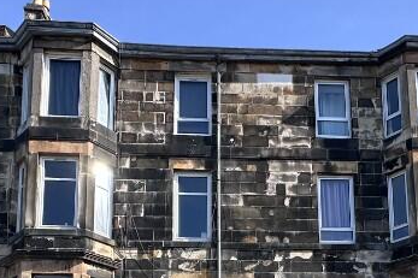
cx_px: 254
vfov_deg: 25.4
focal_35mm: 43
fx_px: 499
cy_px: 390
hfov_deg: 45.2
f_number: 2.2
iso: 40
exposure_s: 1/633
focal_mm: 2.22
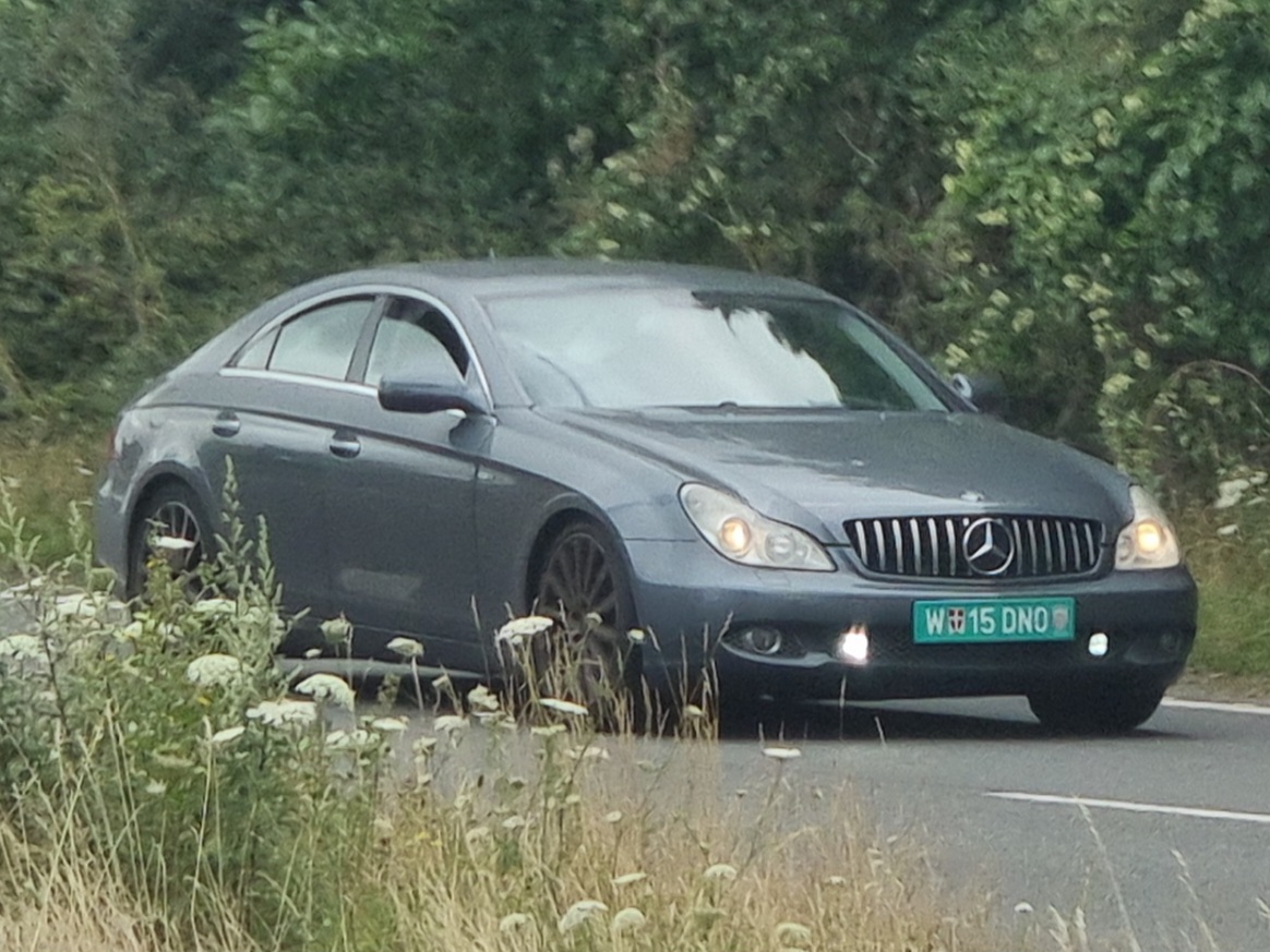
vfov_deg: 20.4
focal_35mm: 72
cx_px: 635
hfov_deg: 27.0
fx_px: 2642
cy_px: 476
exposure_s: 1/500
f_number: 2.4
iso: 50
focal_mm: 9
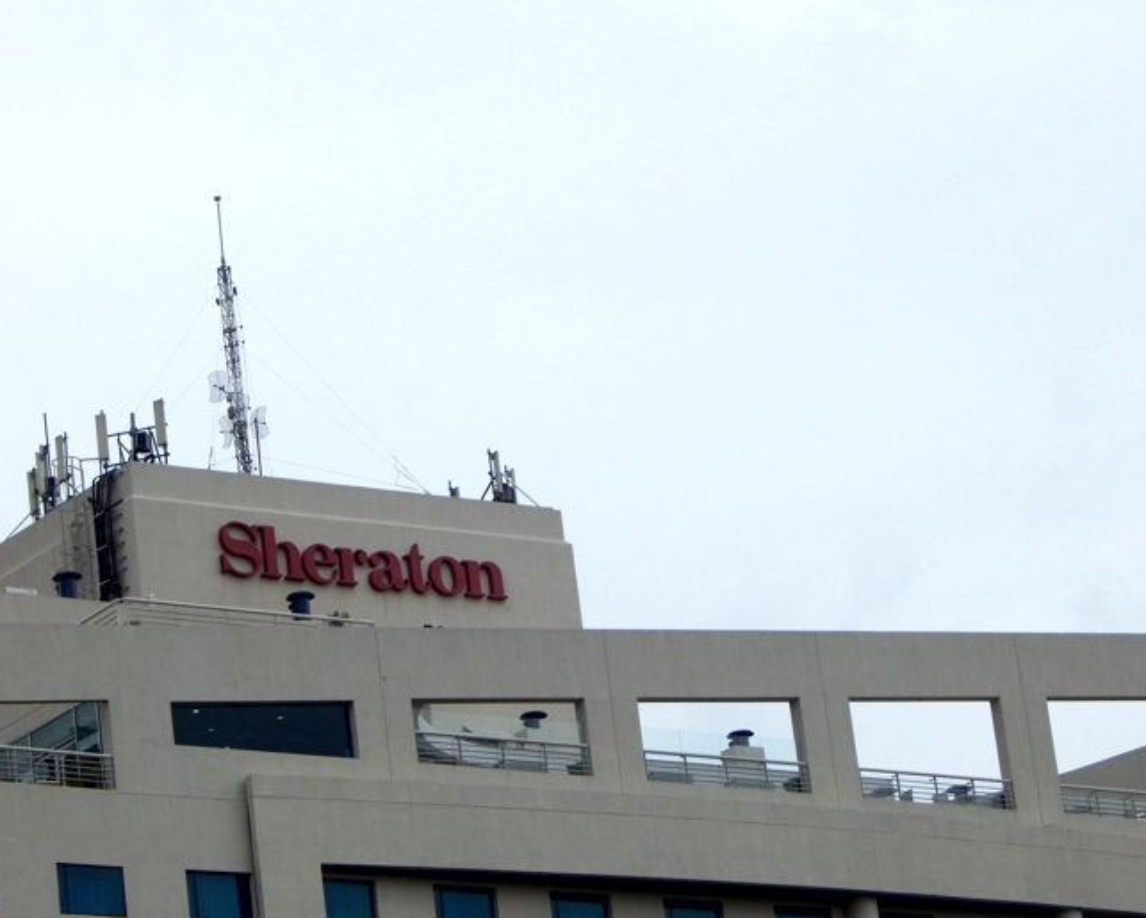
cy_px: 455
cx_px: 560
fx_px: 5226
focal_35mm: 154
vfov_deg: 10.0
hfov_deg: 12.5
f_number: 4.9
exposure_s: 1/640
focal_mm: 25.3
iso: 125
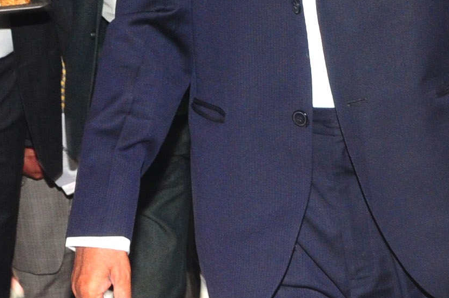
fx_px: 1639
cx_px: 249
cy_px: 8
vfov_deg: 10.3
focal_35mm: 132
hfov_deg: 15.6
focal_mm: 17
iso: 500
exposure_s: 1/60
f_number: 6.3
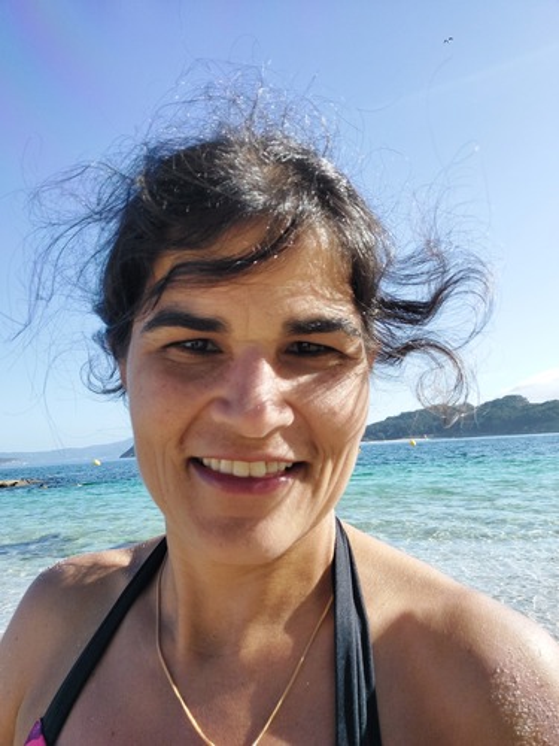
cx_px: 280
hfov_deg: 54.9
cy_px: 373
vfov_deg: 69.4
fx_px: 538
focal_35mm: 25
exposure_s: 1/527
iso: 40
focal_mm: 3.72
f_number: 2.2
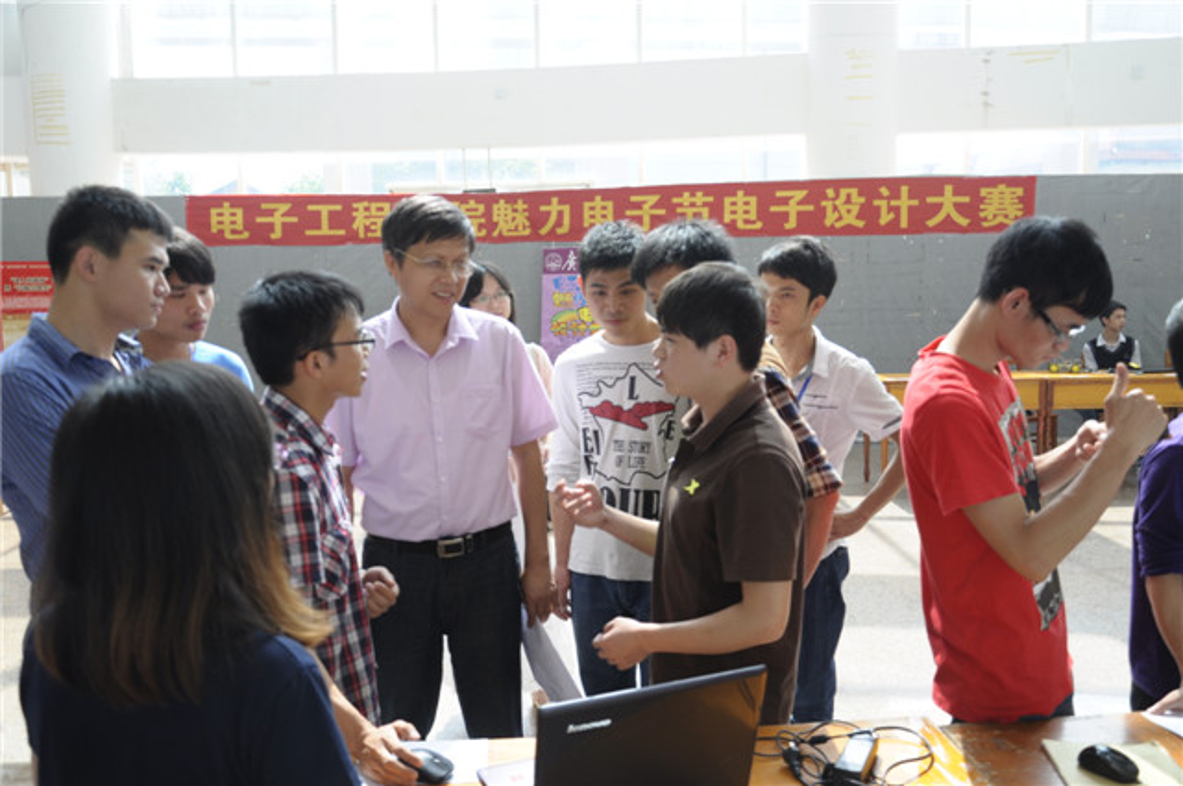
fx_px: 1034
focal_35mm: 32
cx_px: 592
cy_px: 393
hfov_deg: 59.6
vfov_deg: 41.6
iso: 200
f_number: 5.6
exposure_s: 1/125
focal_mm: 21
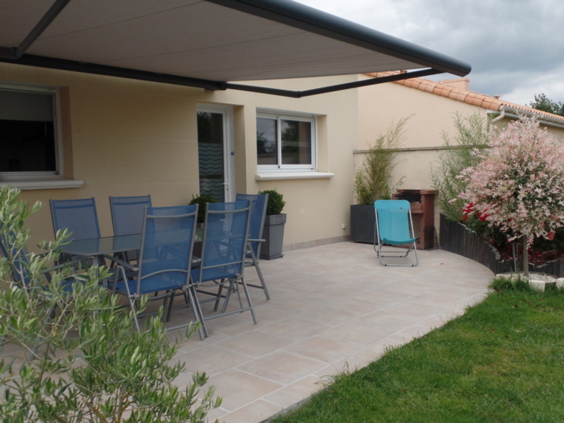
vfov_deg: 40.7
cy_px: 212
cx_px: 282
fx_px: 570
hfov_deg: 52.6
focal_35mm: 35
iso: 80
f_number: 3.4
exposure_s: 1/750
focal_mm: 6.2
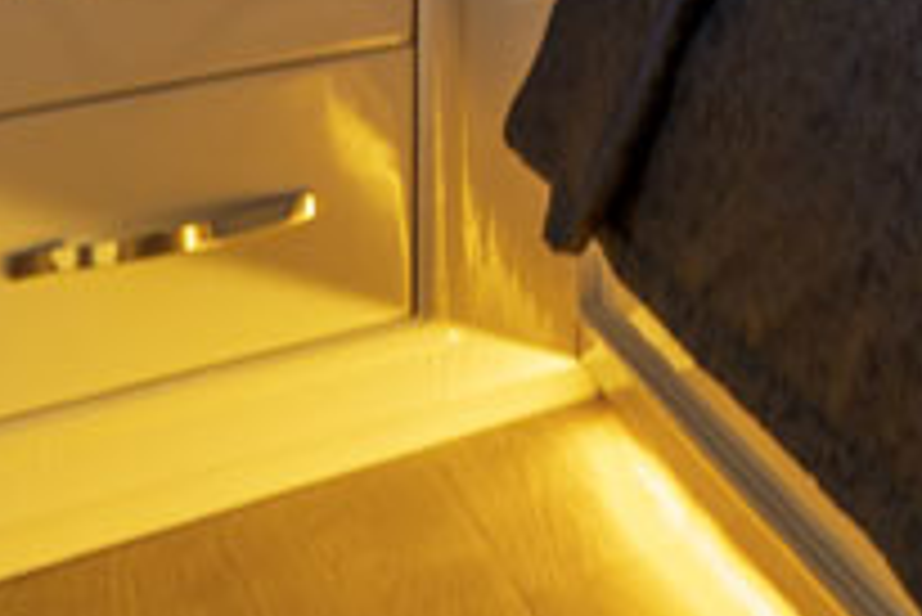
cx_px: 2114
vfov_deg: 13.7
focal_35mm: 82
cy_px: -679
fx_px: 2102
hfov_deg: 15.6
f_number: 5.6
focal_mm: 14
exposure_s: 1/5
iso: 100
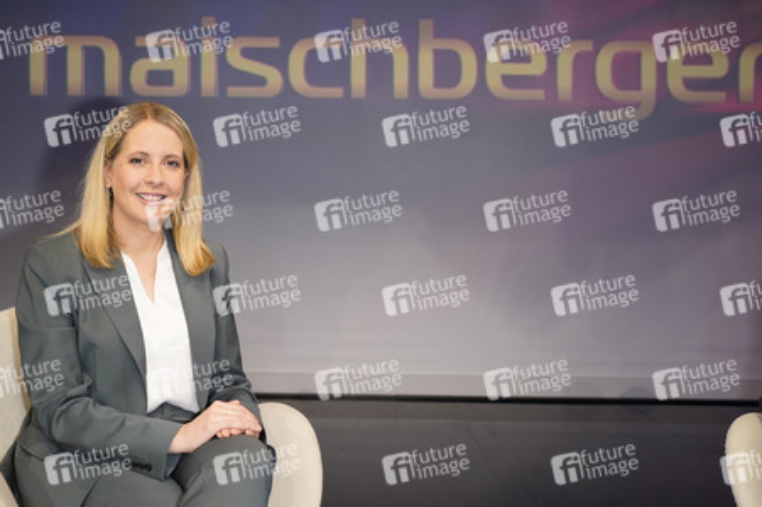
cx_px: 381
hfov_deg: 53.2
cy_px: 254
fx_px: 761
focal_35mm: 36
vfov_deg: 36.8
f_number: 5.6
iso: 2000
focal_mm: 36
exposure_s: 1/160
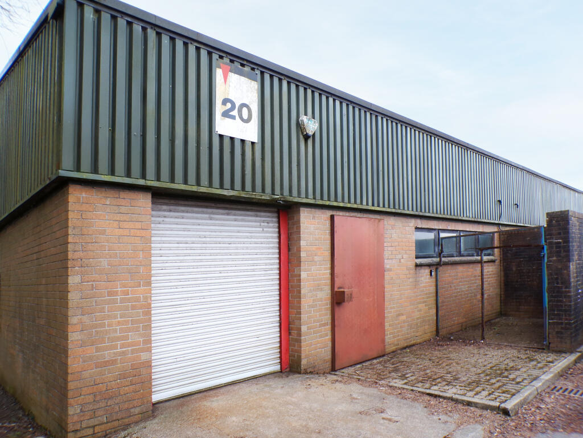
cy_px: 219
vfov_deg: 56.8
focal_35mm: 24
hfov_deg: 71.6
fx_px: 404
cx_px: 292
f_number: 4.4
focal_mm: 4.3
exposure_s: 1/75
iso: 100
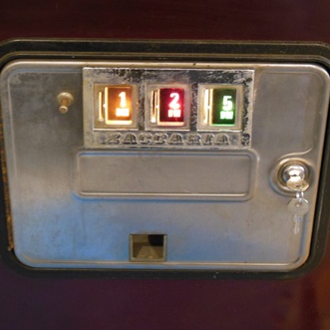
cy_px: 165
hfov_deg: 21.9
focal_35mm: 79
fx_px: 852
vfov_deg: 21.9
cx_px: 168
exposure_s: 1/2.5
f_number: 4.3
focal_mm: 11.7
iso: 800
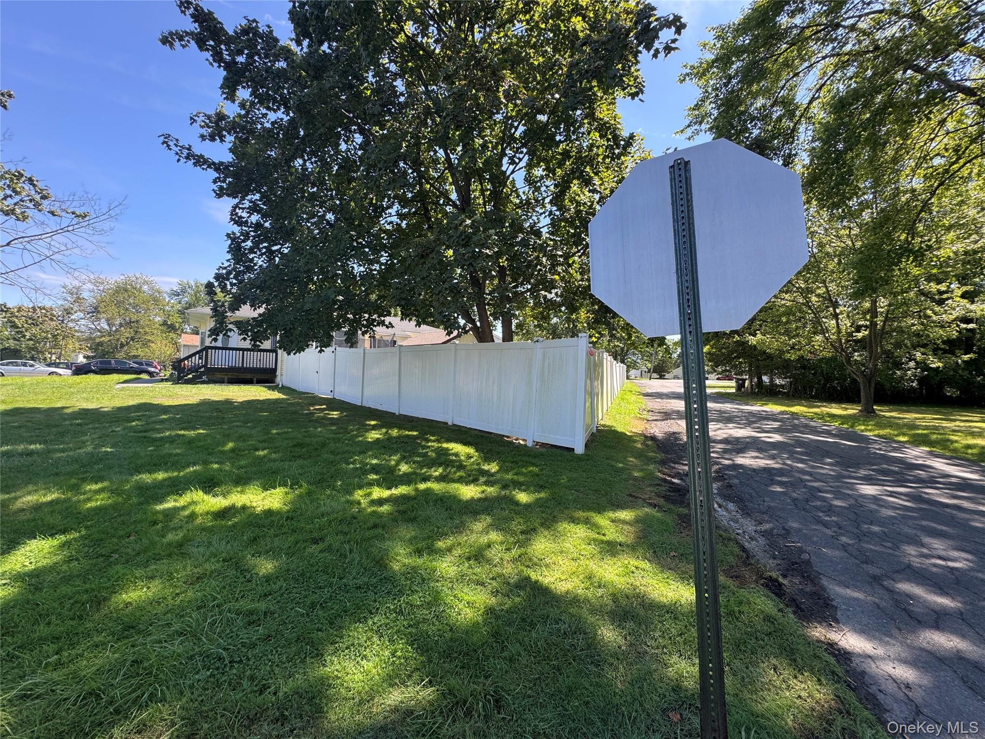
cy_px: 370
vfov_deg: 85.7
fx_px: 398
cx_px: 492
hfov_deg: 102.1
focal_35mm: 14
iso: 40
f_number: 2.2
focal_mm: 2.22
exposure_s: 1/347
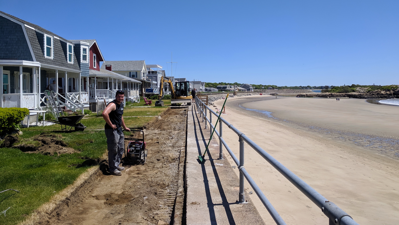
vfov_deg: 39.9
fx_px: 307
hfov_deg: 66.1
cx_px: 202
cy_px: 85
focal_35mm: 29
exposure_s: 1/2740
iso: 54
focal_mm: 4.67
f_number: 2
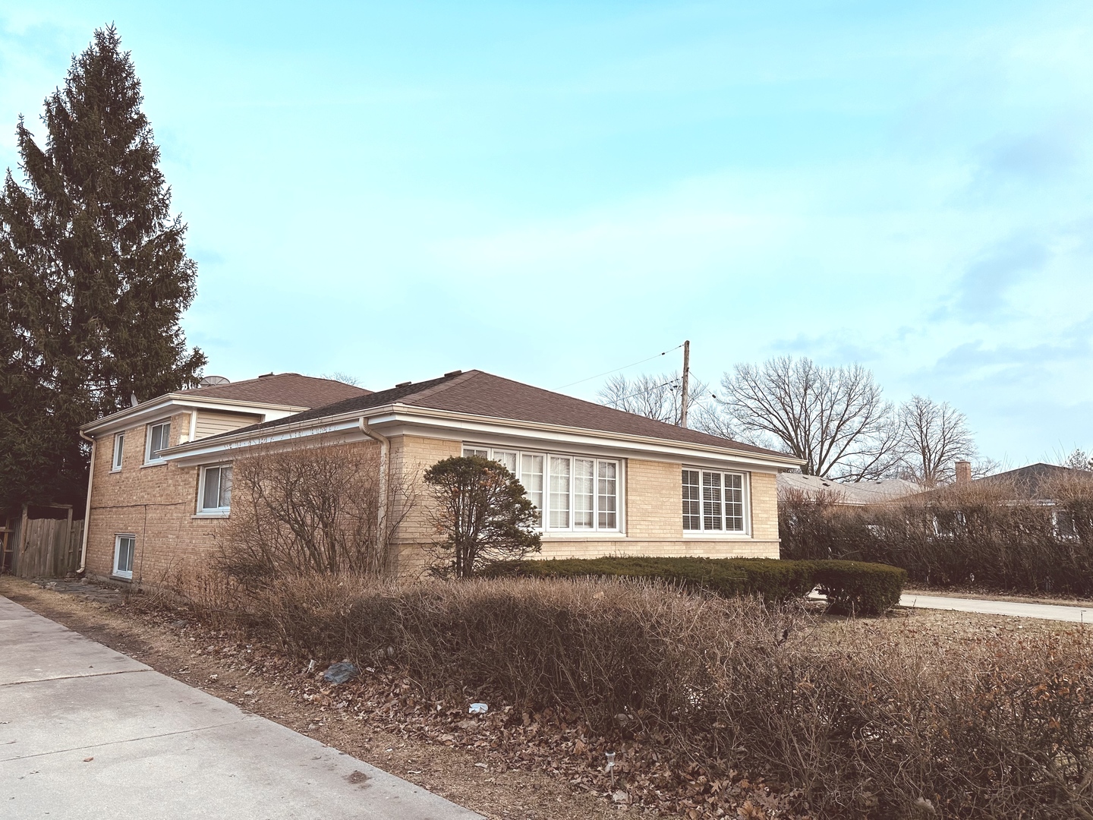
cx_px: 546
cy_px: 410
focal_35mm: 24
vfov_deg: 56.8
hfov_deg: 71.6
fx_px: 758
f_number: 1.78
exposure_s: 1/431
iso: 80
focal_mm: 6.86
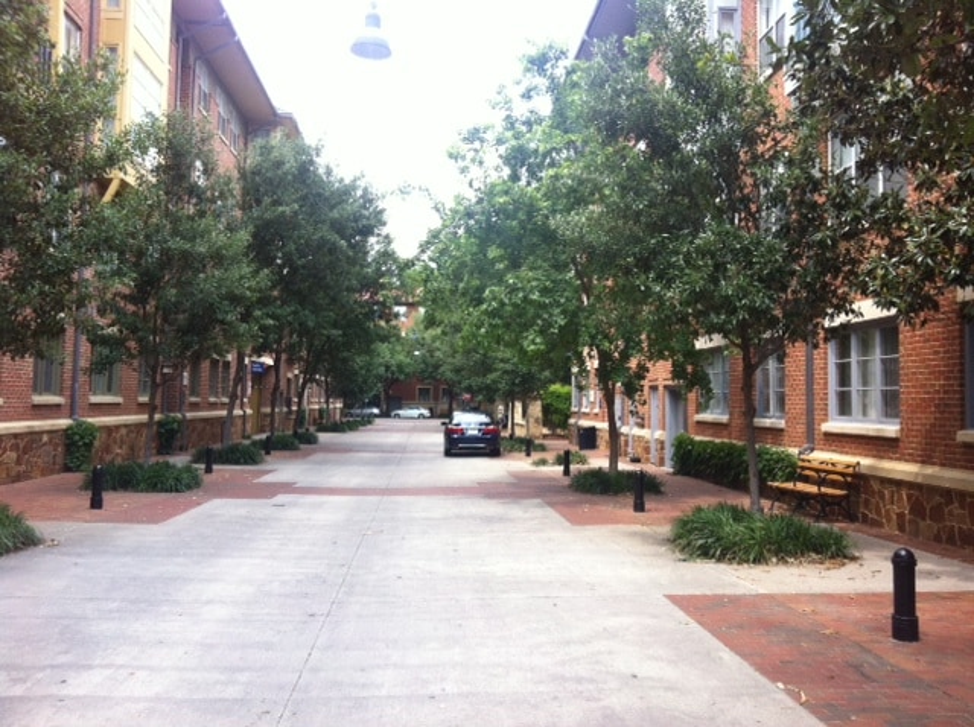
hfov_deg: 52.7
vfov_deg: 40.6
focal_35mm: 35
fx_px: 983
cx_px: 487
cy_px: 364
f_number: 2.8
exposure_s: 1/174
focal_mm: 3.85
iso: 80
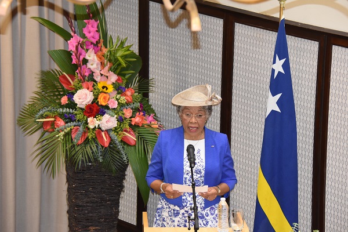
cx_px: 174
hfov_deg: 12.2
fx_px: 1624
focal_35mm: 168
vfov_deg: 8.2
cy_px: 116
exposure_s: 1/60
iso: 1600
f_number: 5.6
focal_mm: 112
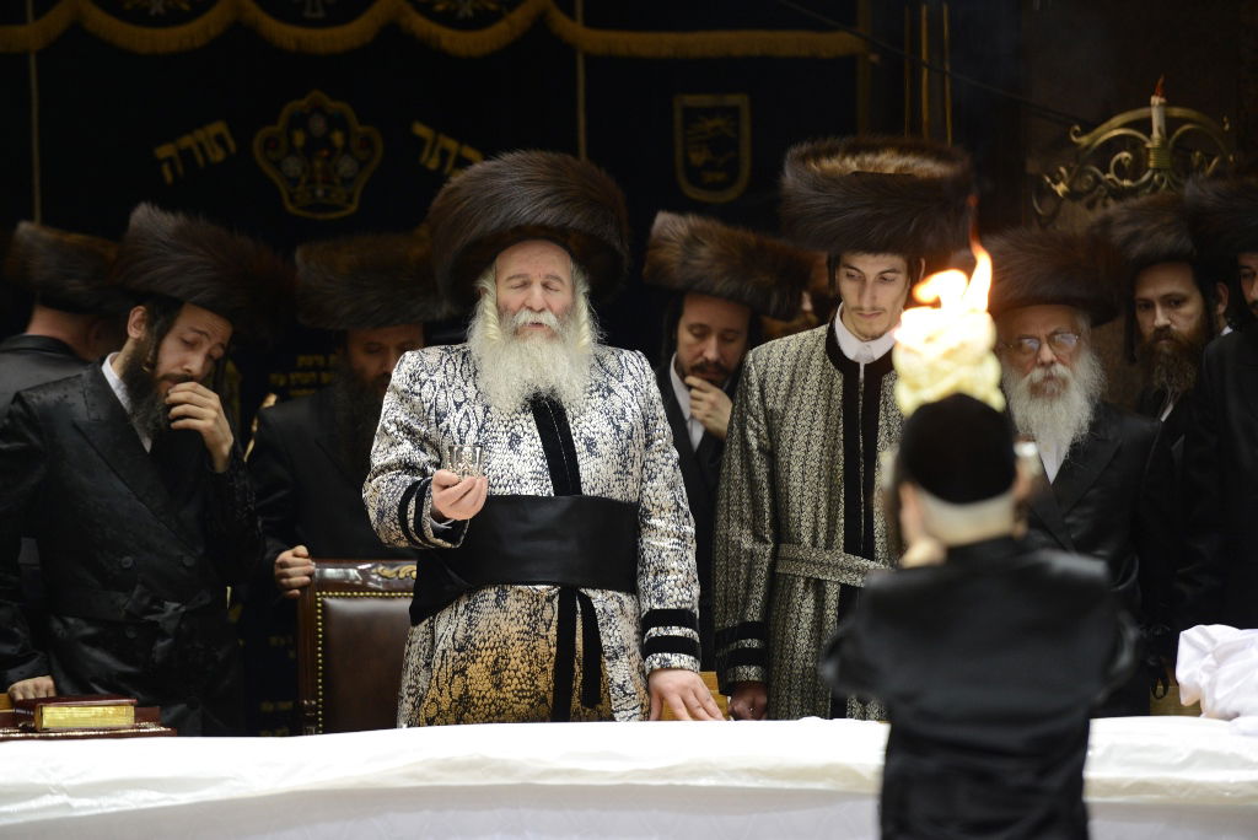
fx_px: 6993
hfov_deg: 10.3
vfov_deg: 6.9
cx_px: 629
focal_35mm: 200
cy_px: 420
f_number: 2.8
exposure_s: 1/80
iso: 1250
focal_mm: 200
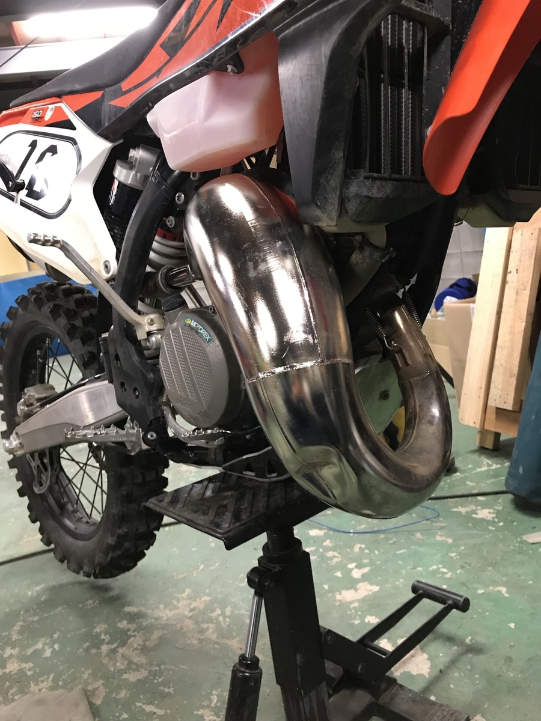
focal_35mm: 28
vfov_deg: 63.4
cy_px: 360
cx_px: 270
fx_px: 583
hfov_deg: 49.7
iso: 100
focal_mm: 3.99
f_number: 1.8
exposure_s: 1/15
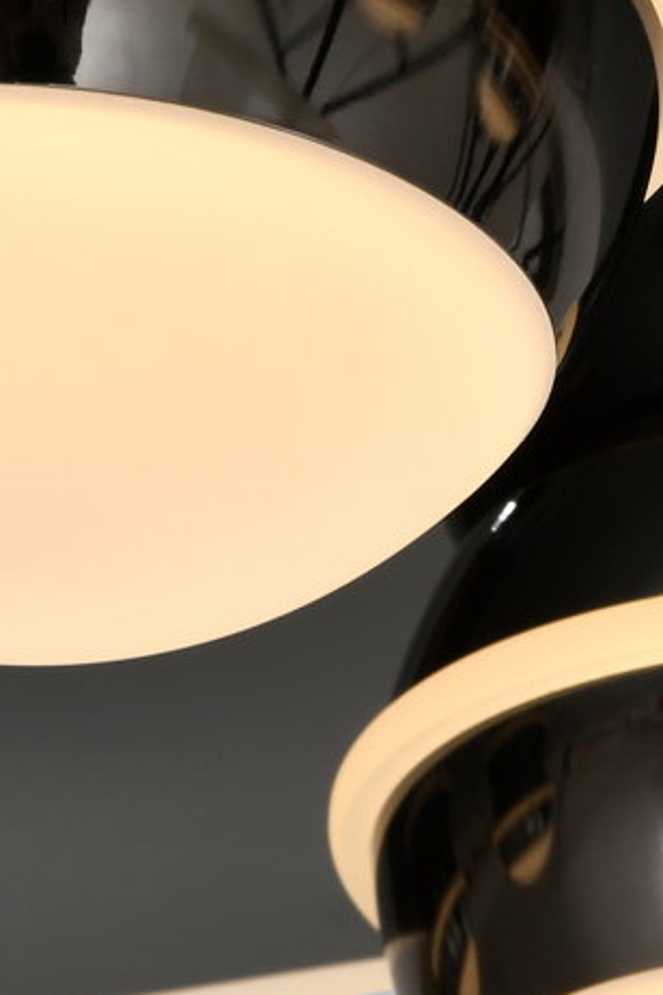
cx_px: 601
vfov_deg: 6.0
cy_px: 384
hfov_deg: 4.0
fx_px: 9558
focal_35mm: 346
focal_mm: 100
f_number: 22
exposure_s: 1/60
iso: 125
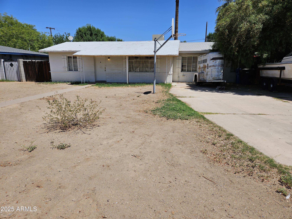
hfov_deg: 73.9
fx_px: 194
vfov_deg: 58.9
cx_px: 146
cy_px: 110
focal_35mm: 23
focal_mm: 5.4
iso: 25
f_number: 1.8
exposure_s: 1/3194
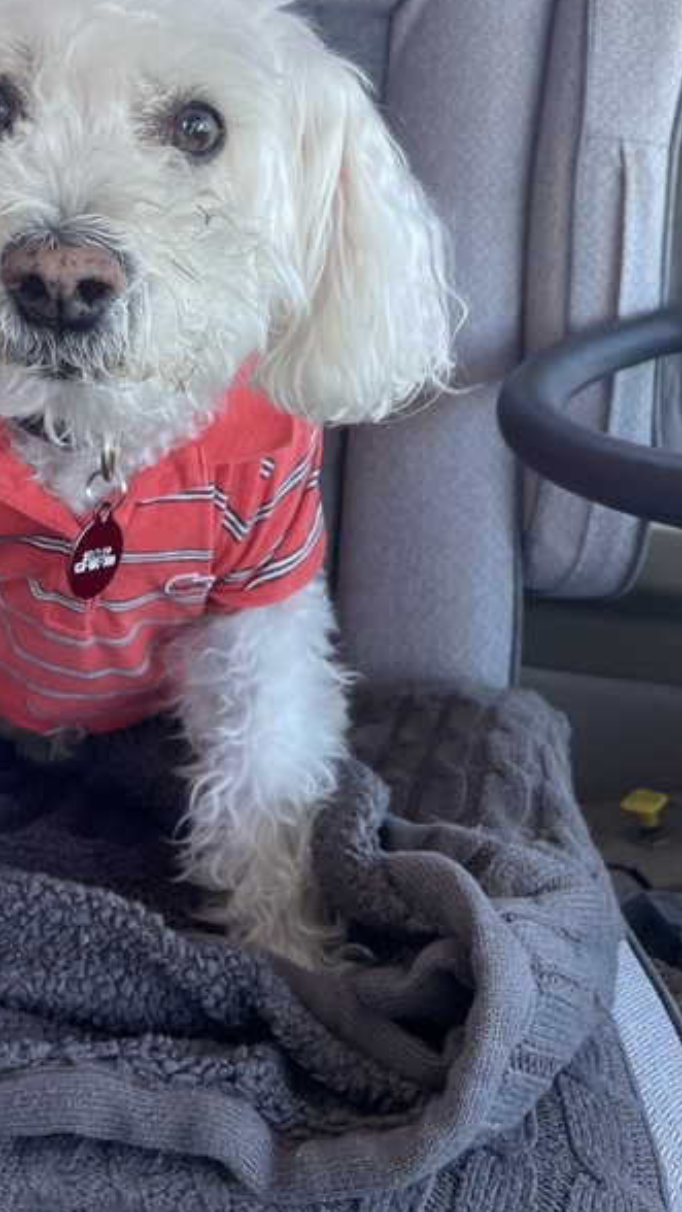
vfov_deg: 53.6
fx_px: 1189
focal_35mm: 37
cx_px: 126
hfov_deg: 31.1
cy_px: 480
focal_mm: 4.2
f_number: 1.6
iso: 64
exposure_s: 1/121
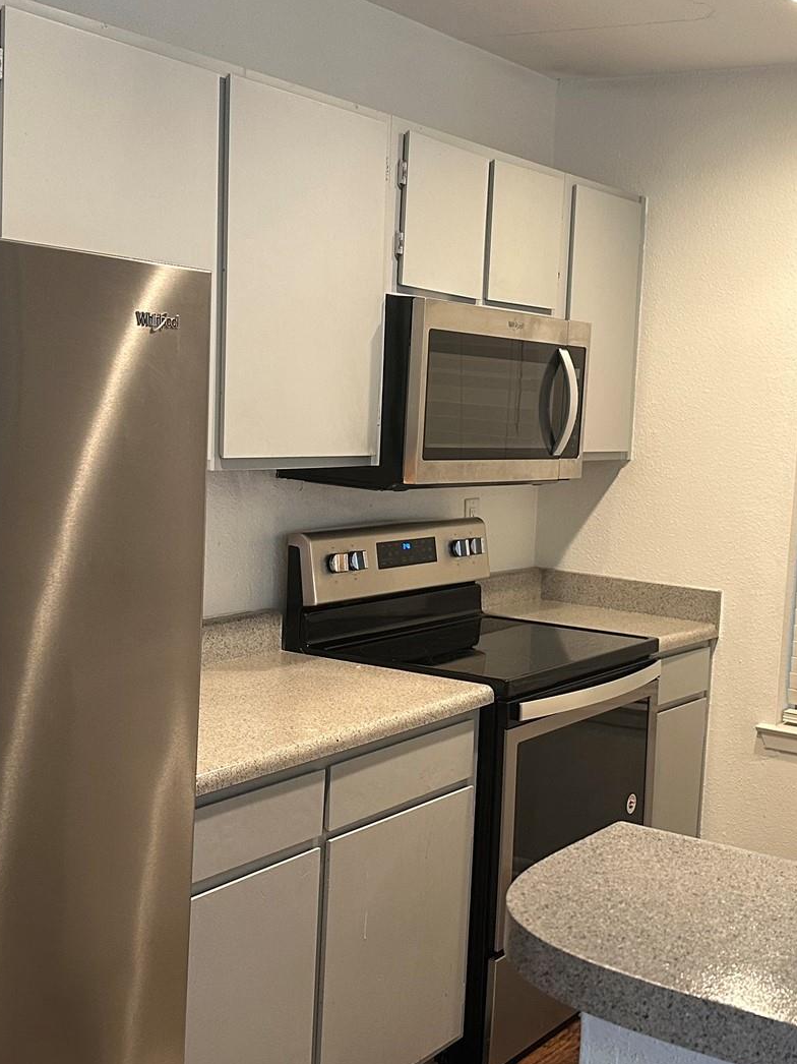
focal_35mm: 47
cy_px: 566
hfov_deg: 30.5
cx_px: 571
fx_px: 1443
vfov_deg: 40.4
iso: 250
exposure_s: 1/60
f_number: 1.78
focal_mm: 6.86
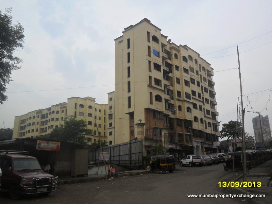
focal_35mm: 32
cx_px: 136
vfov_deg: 44.2
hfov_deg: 56.8
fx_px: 251
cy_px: 102
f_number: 3.7
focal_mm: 5.7
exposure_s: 1/90
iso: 100
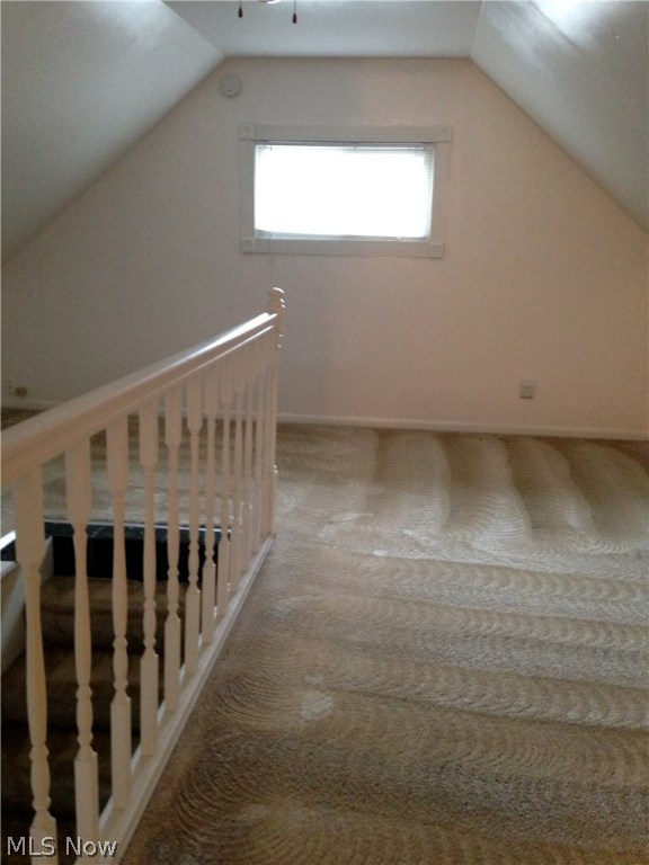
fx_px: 825
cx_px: 324
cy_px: 432
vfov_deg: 55.4
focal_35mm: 33
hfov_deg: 42.9
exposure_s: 1/20
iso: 400
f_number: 2.4
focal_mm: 4.12
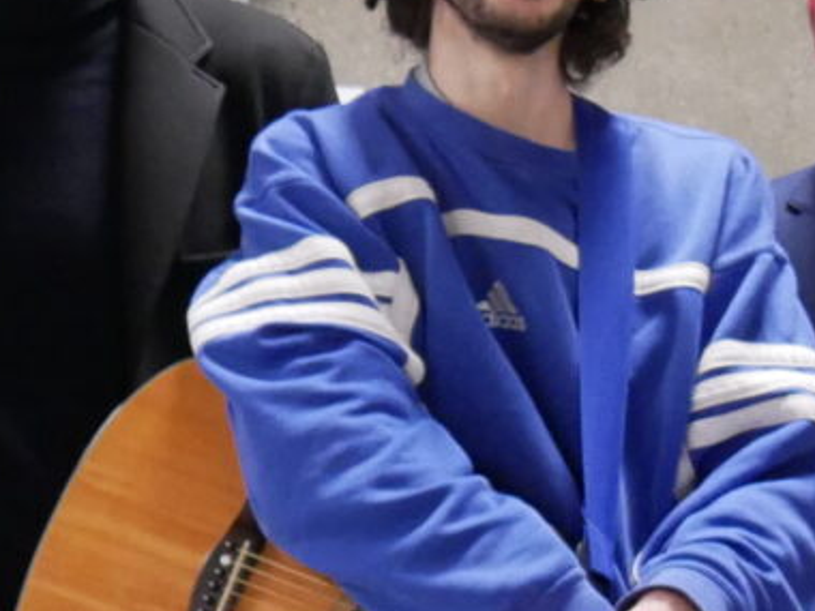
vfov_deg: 7.2
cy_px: 707
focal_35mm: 205
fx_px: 4827
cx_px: 343
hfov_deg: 9.7
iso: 2000
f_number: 3.8
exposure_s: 1/60
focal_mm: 19
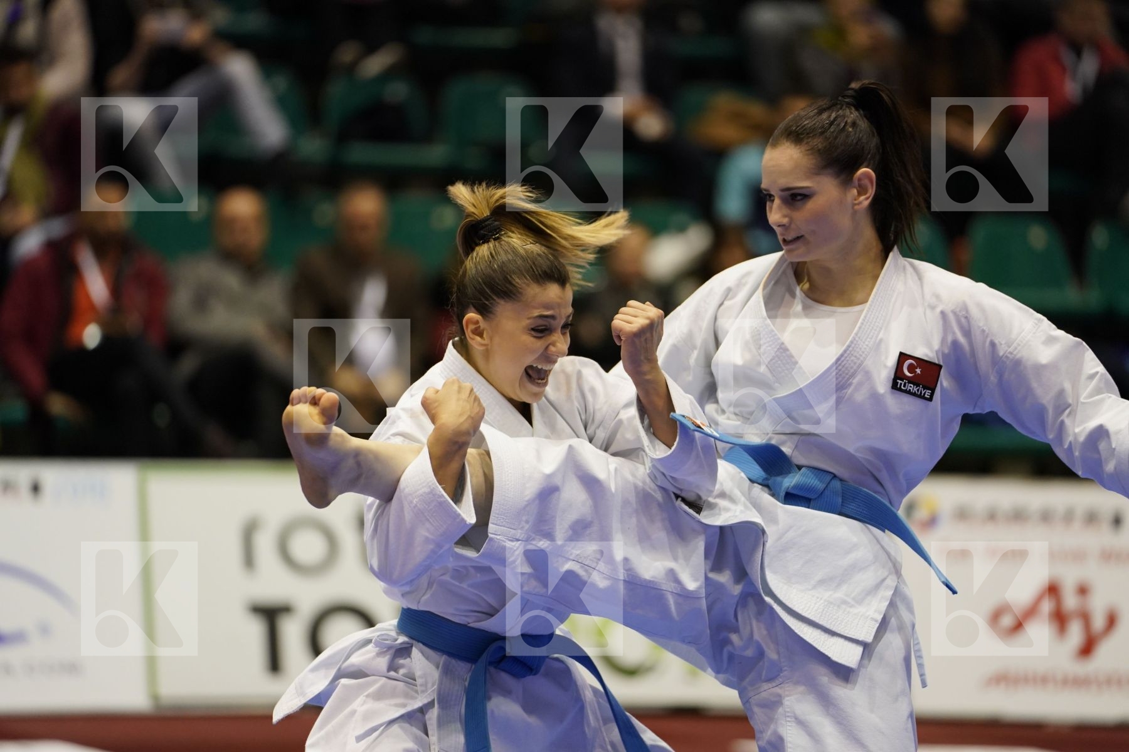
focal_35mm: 200
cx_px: 564
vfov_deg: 6.9
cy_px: 376
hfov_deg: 10.3
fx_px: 6272
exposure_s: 1/500
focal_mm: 200
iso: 1600
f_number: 2.8
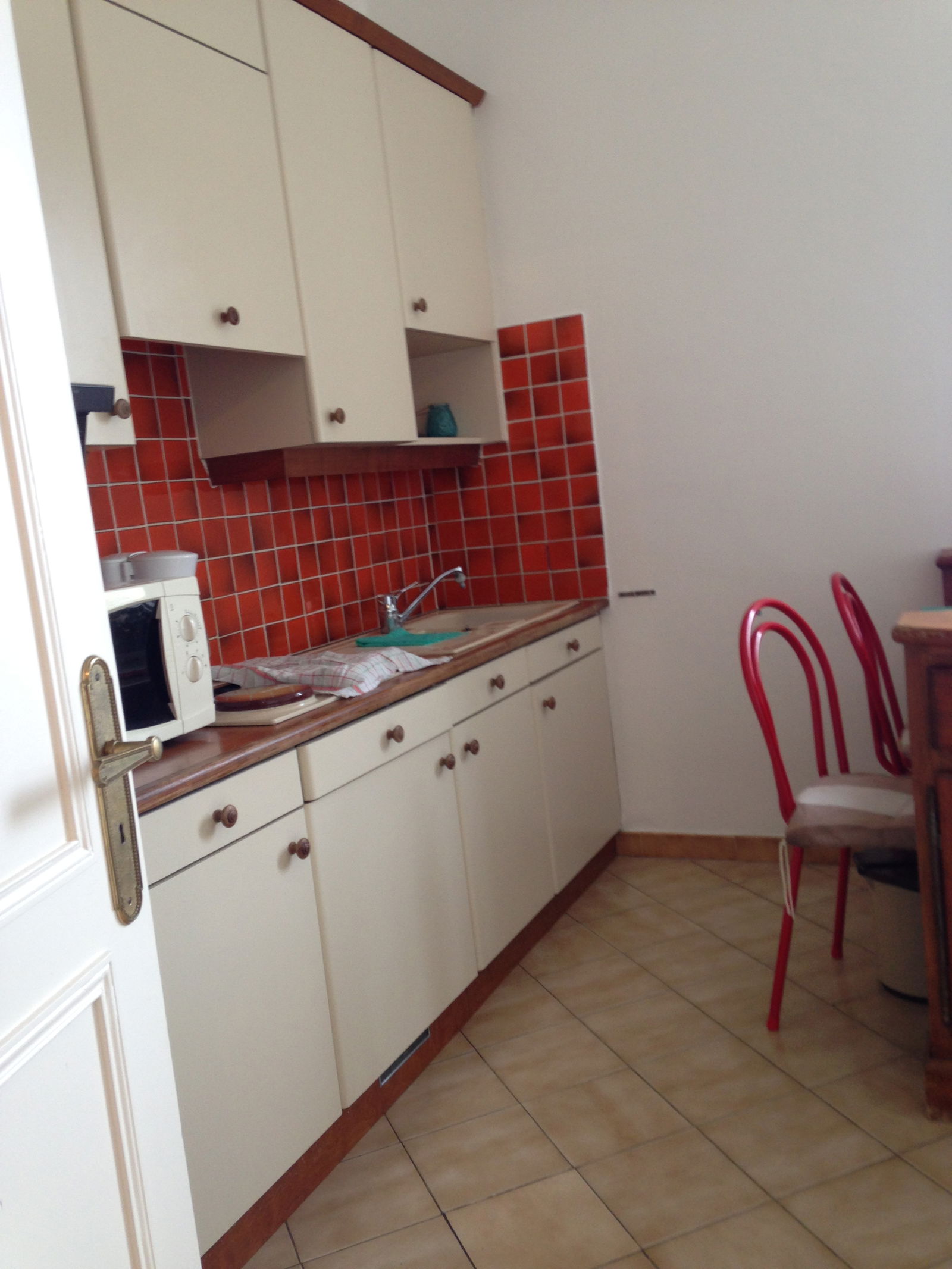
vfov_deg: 55.4
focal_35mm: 33
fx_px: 1210
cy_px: 634
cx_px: 476
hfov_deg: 42.9
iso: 80
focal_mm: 4.12
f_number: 2.4
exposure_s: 1/20
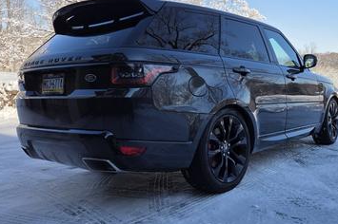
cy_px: 119
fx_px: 319
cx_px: 234
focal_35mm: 34
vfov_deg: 38.8
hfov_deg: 54.3
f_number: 1.8
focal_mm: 5.4
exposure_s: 1/3579
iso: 80
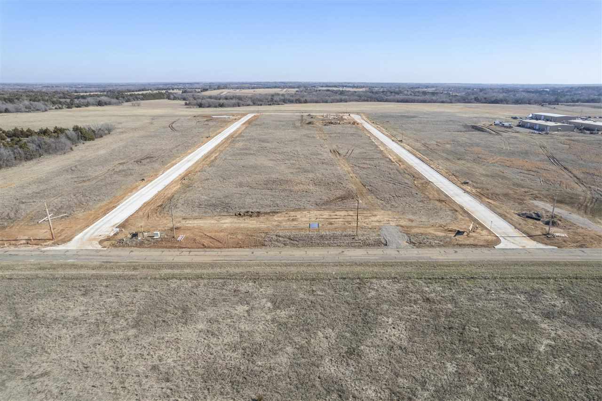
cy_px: 200
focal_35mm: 22
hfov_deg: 78.6
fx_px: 368
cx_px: 301
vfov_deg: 57.2
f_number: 2.8
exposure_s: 1/2000
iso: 110
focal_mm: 8.38
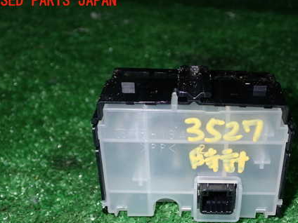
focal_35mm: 51
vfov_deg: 28.4
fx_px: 439
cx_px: 200
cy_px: 150
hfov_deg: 37.1
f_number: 7.1
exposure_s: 1/40
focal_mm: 6.37
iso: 200
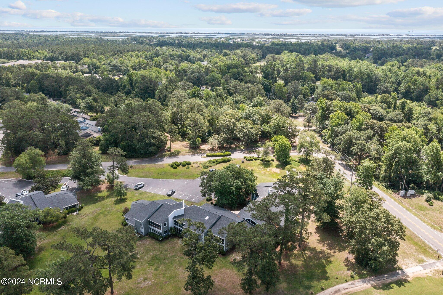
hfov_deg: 65.5
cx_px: 222
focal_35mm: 28
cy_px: 148
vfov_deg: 46.4
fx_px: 344
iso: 100
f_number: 5.6
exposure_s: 1/400
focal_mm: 10.26
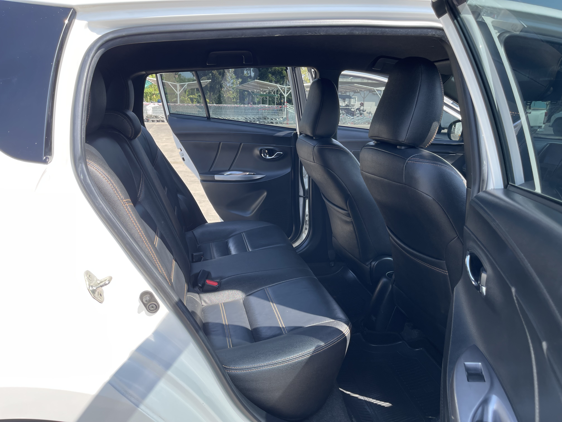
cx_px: 281
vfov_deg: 54.9
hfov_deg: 69.4
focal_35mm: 25
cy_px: 211
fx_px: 406
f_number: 1.6
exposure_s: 1/687
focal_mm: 5.1
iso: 32
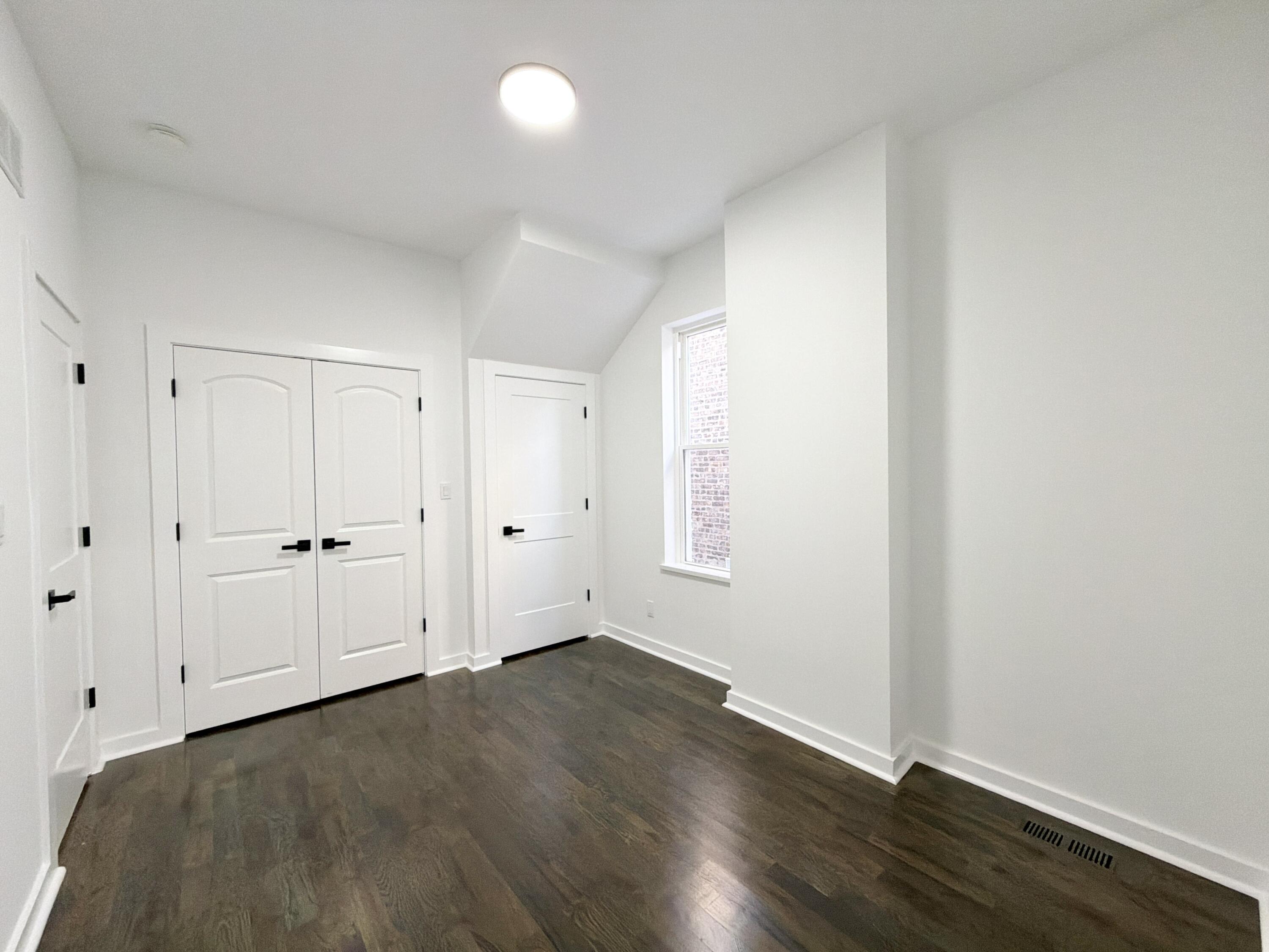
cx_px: 634
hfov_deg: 102.1
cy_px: 476
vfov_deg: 85.7
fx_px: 513
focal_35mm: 14
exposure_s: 1/60
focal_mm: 2.22
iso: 160
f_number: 2.2
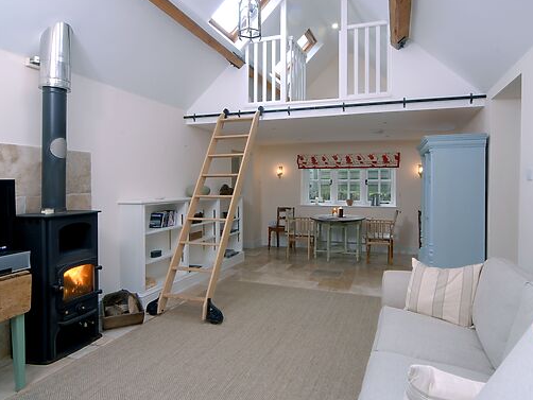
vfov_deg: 66.0
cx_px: 287
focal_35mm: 20
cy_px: 198
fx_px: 308
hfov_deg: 81.6
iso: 200
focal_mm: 12
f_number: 13
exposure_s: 1/8
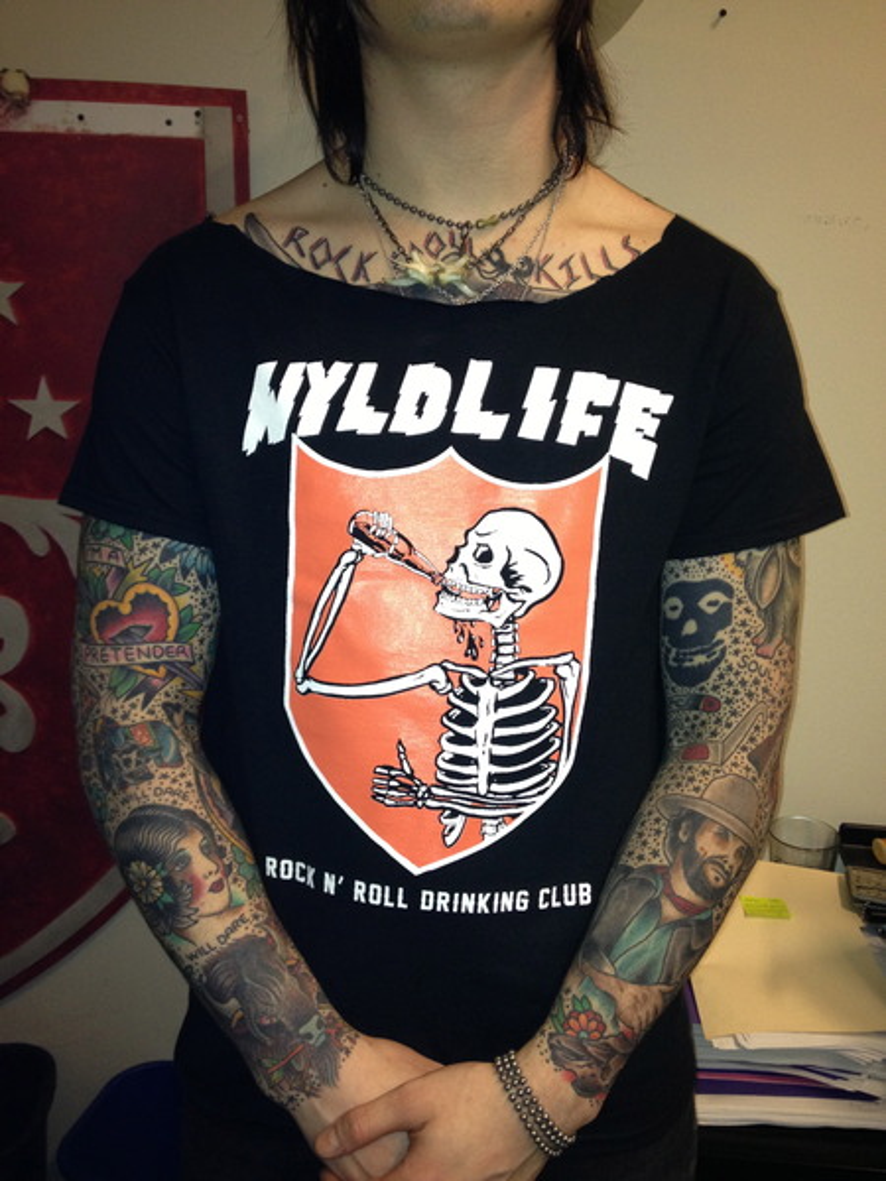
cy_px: 590
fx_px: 1194
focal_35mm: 35
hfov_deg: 40.7
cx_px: 443
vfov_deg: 52.6
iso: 160
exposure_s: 1/20
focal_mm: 4.28
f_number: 2.4
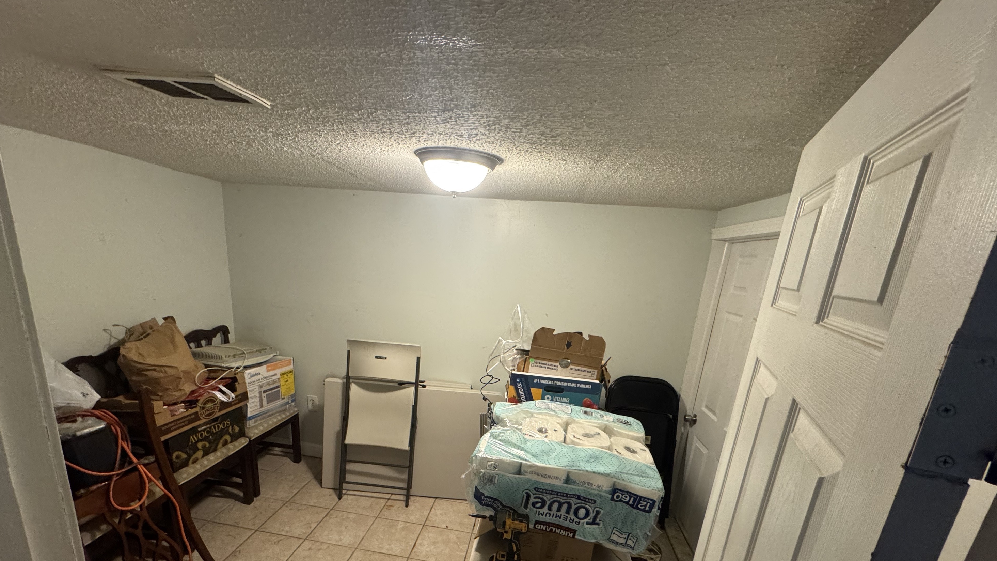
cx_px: 478
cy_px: 373
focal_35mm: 16
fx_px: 423
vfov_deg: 65.4
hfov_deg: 99.3
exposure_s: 1/60
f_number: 2.2
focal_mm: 2.22
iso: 640
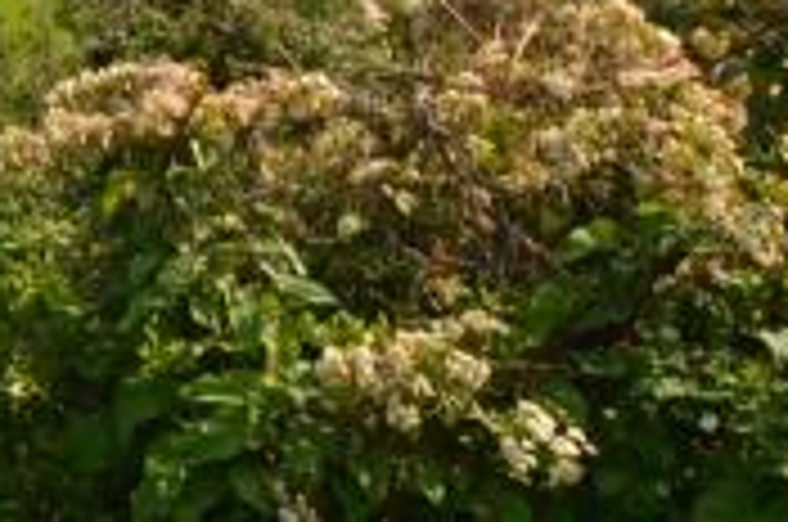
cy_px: -457
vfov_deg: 13.6
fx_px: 1923
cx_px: -802
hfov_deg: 17.0
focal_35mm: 88
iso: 100
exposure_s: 1/200
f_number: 7.1
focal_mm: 10
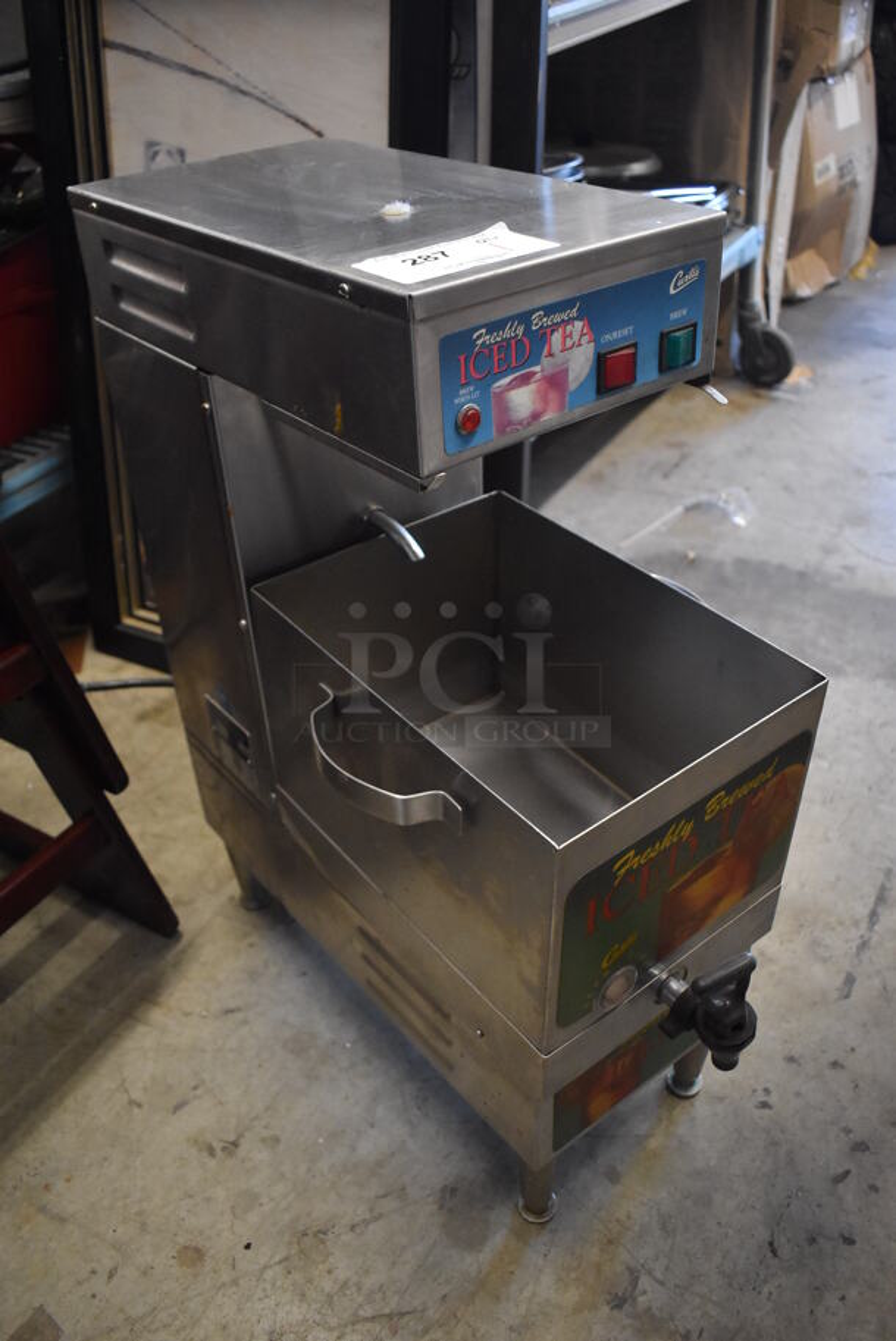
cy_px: 670
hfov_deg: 43.7
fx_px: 1118
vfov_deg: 61.9
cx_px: 448
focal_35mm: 30
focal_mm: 20
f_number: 3.5
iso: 3200
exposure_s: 1/125
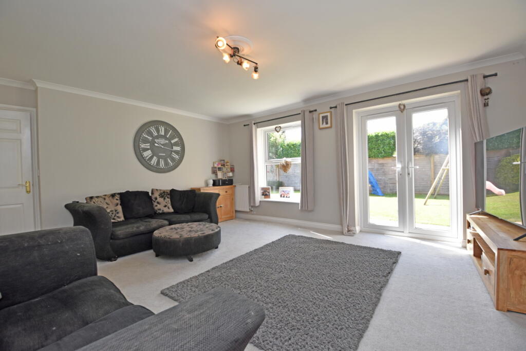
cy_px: 176
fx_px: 219
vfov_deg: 77.3
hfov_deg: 100.4
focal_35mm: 15
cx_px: 263
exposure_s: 1/200
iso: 400
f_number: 5
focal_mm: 10
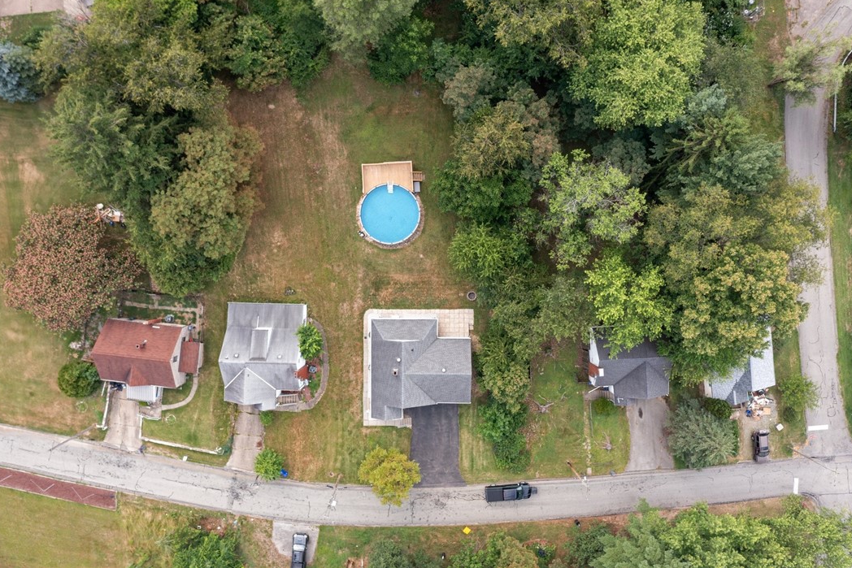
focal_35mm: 29
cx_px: 421
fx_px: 686
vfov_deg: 45.0
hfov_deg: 63.6
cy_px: 275
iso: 100
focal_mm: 10.26
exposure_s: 1/120
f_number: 4
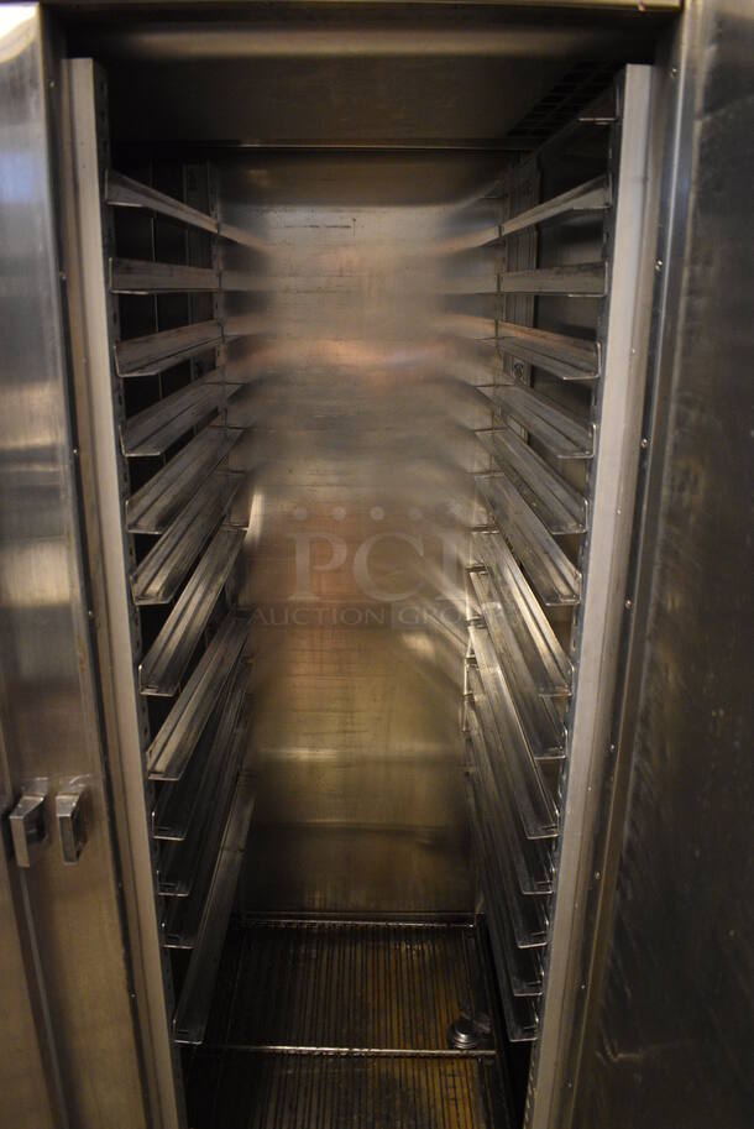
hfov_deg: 48.0
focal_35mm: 27
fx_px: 847
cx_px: 377
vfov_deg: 67.3
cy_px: 564
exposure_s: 1/30
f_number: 3.5
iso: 2200
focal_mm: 18
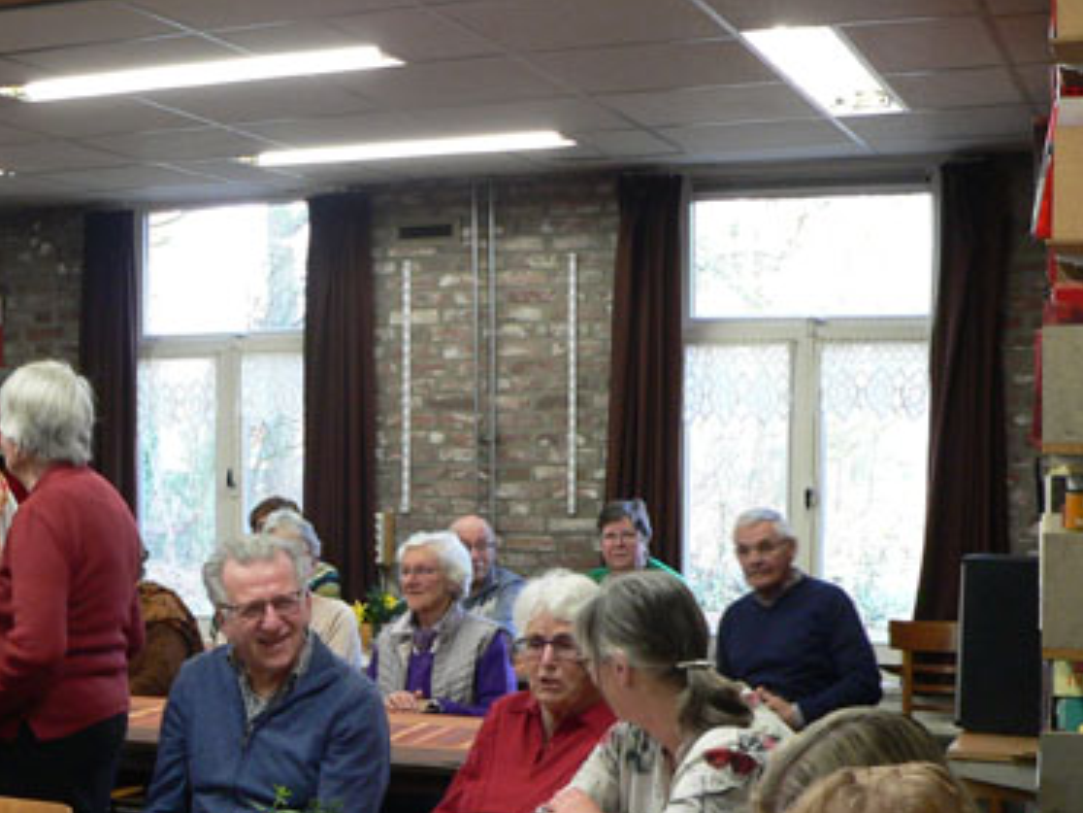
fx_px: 1815
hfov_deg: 33.0
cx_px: 378
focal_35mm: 58
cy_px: 600
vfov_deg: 25.0
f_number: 2.8
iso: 200
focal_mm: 6
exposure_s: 1/25
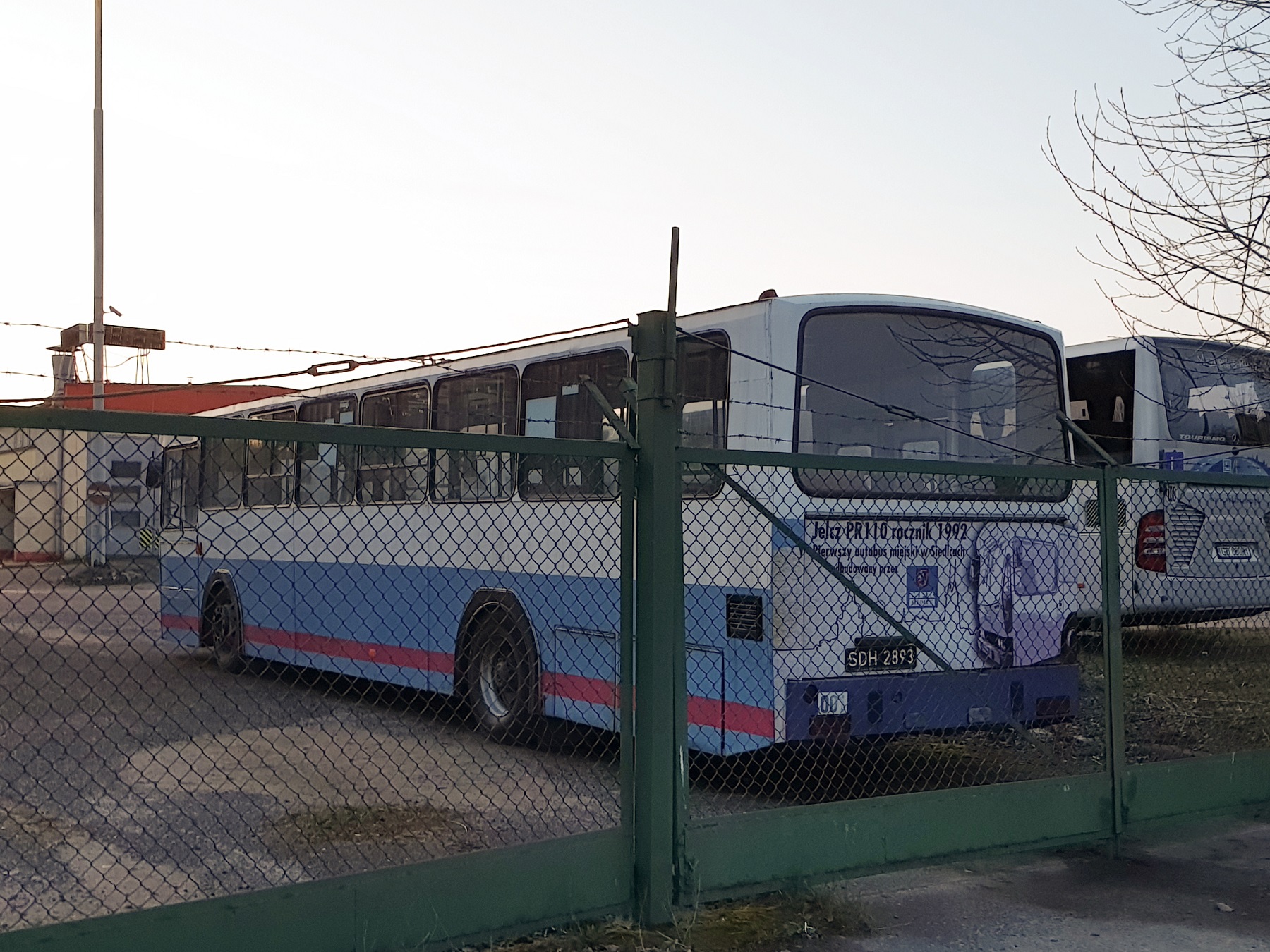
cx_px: 635
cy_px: 476
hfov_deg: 67.3
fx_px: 954
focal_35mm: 26
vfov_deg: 53.1
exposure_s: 1/50
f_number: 2.4
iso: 160
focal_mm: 4.3
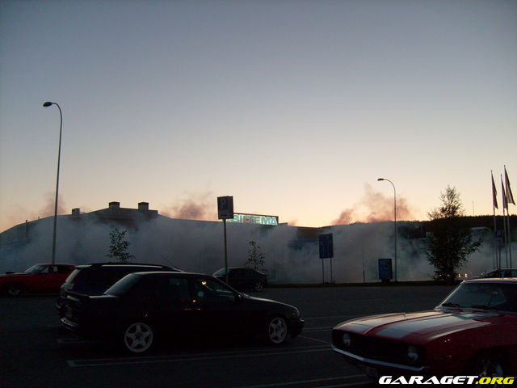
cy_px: 194
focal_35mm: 35
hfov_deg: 52.6
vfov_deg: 40.7
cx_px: 258
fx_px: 523
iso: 80
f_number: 2.8
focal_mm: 5.8
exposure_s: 1/90
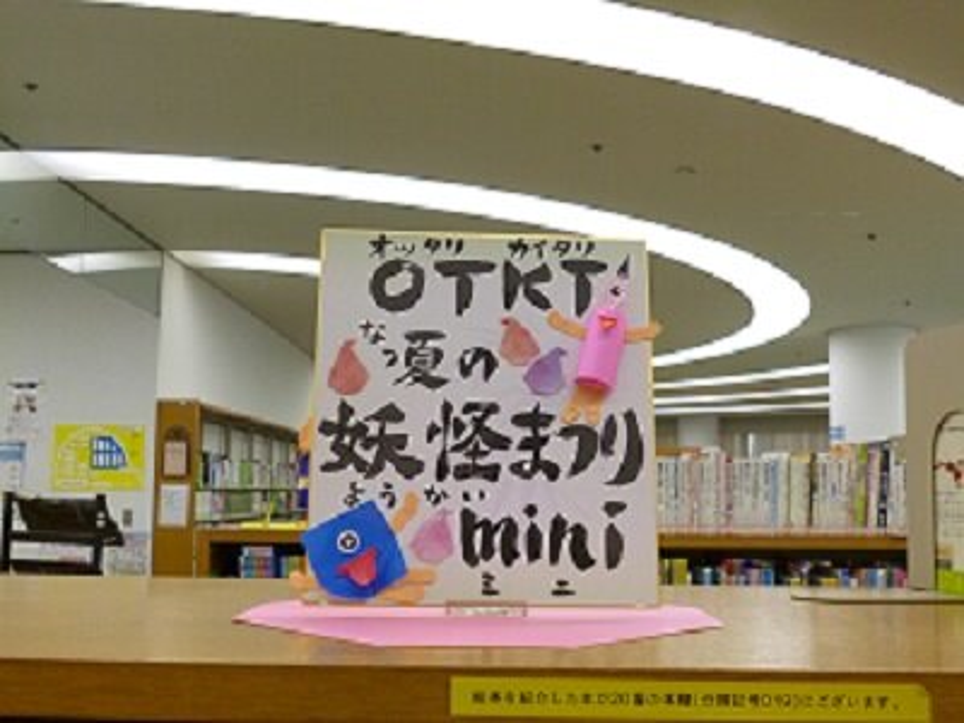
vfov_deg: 37.7
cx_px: 482
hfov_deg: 49.0
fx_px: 1058
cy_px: 362
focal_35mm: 38
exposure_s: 1/60
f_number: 3.2
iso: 320
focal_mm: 6.8
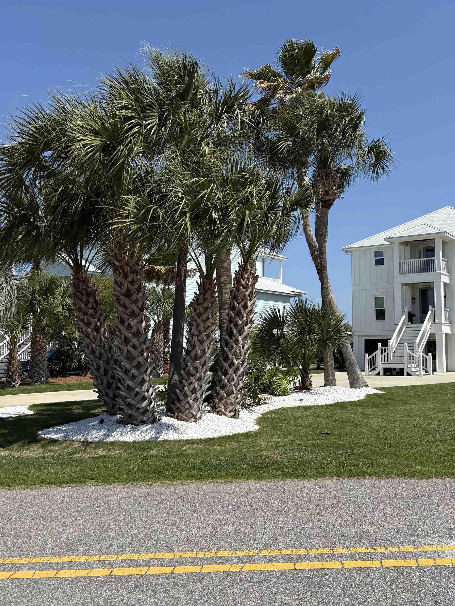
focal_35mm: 35
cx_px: 327
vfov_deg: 52.6
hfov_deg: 39.9
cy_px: 305
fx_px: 613
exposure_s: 1/4065
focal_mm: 5.96
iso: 50
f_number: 1.6
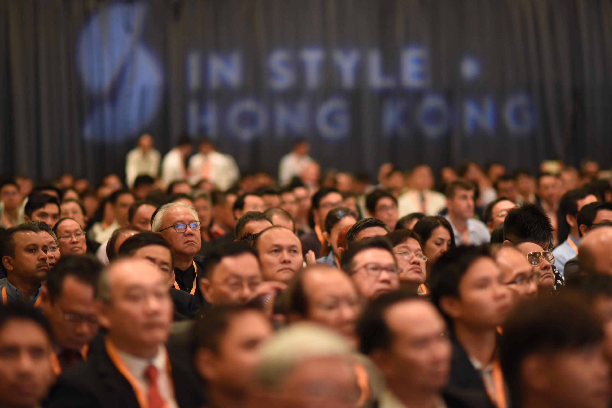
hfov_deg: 15.2
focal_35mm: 135
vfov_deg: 10.2
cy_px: 204
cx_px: 306
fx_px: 2296
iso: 2500
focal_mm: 135
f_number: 2
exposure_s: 1/320
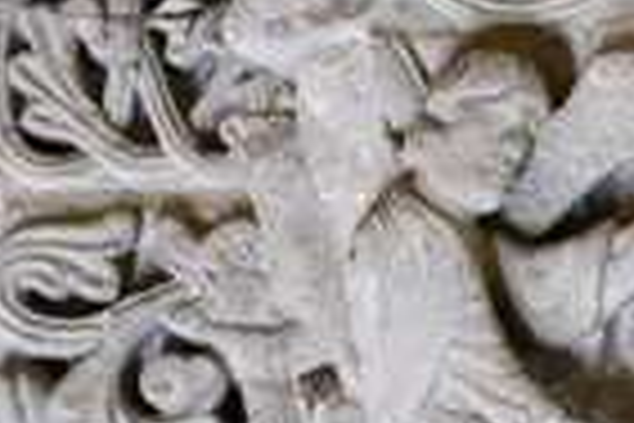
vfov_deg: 3.2
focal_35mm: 431
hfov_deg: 4.8
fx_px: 7590
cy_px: 320
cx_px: 868
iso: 1600
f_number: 5
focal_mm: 145
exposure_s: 1/10
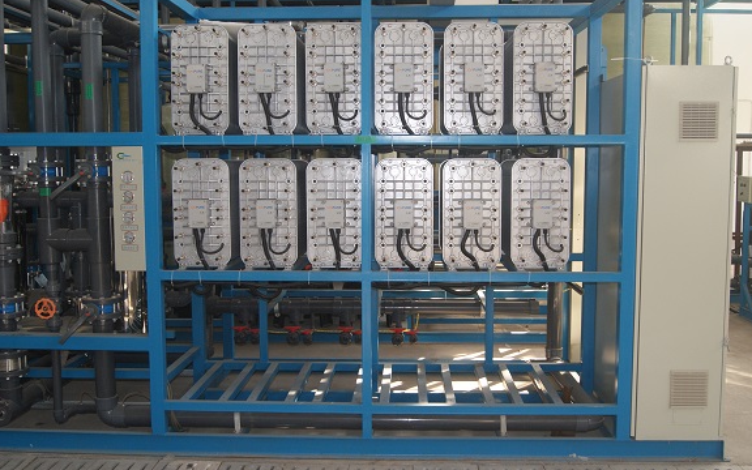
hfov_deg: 52.7
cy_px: 235
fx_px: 758
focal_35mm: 37
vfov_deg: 34.4
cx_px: 377
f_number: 5.6
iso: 400
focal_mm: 24
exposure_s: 1/60
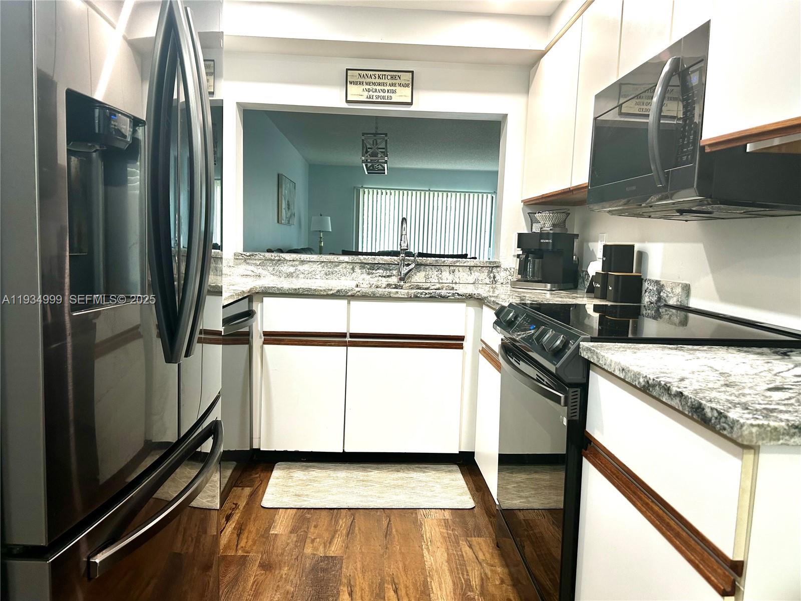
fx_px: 602
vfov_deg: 53.1
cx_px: 400
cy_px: 300
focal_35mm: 26
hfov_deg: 67.3
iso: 100
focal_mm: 5.7
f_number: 1.5
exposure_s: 1/60
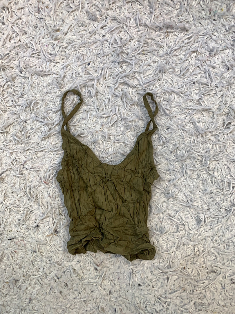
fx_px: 235
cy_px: 157
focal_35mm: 26
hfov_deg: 53.1
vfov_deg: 67.3
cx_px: 118
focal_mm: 4.25
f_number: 1.8
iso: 50
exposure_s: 1/100
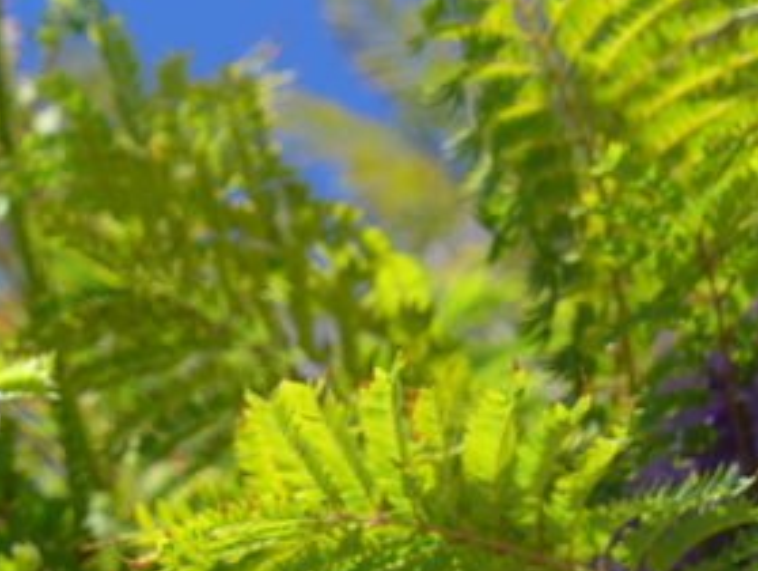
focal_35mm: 198
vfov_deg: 7.5
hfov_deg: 9.8
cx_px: -175
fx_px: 4341
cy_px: 476
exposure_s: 1/1300
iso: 80
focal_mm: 15.7
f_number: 2.8
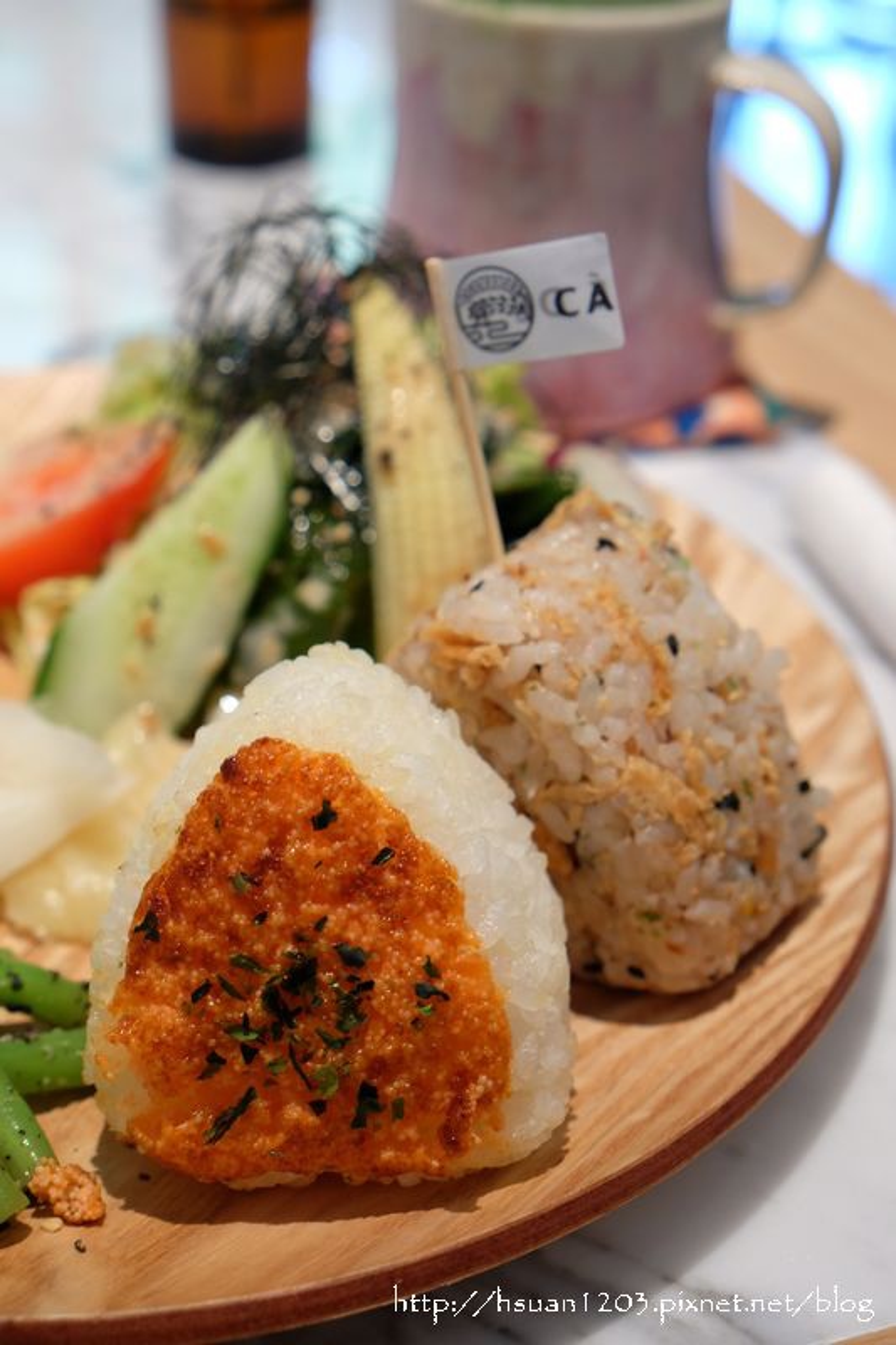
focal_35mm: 61
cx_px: 448
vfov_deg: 32.9
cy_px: 672
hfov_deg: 22.3
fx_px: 2278
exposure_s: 1/15
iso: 640
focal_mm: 40.7
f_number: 5.6
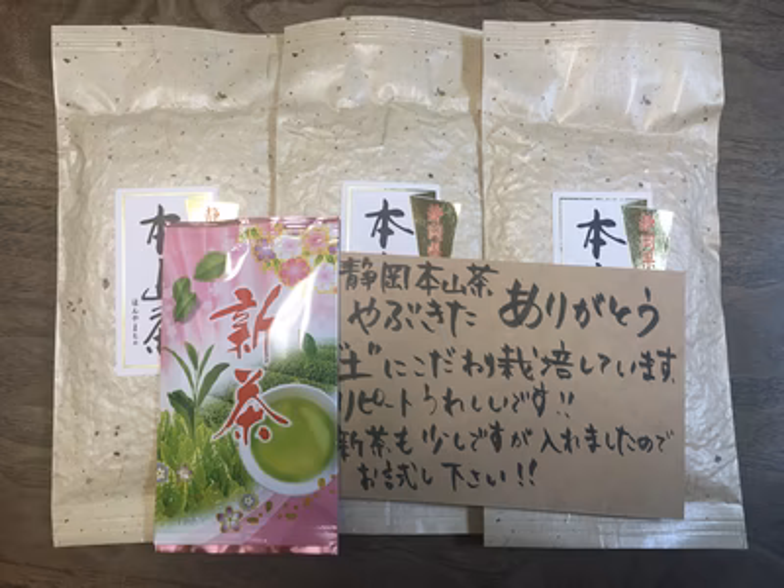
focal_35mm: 29
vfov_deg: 48.2
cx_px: 392
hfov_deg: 61.7
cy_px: 294
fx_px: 657
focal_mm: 4.15
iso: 25
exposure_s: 1/30
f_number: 2.2
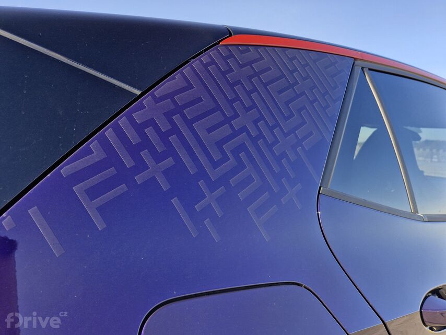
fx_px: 296
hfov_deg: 73.9
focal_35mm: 23
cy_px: 168
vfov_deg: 58.9
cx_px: 223
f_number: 1.8
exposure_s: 1/322
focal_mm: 5.54
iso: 50
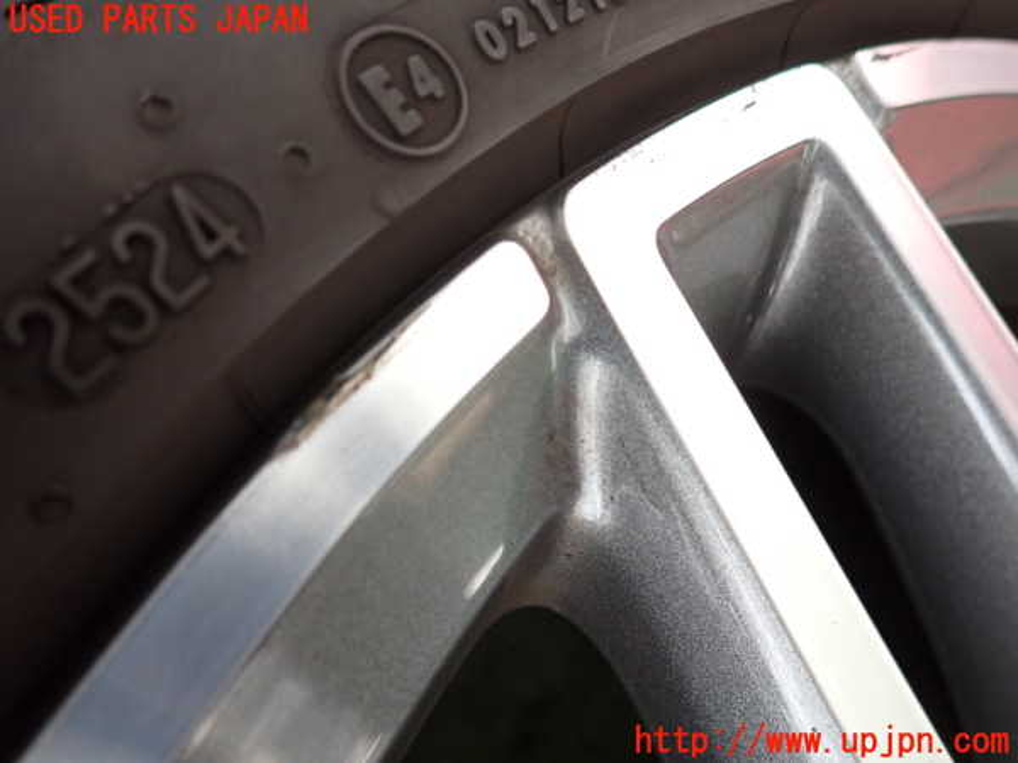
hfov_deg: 69.4
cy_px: 382
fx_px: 735
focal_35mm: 25
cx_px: 509
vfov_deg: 54.9
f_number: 2
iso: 320
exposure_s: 1/30
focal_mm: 4.5
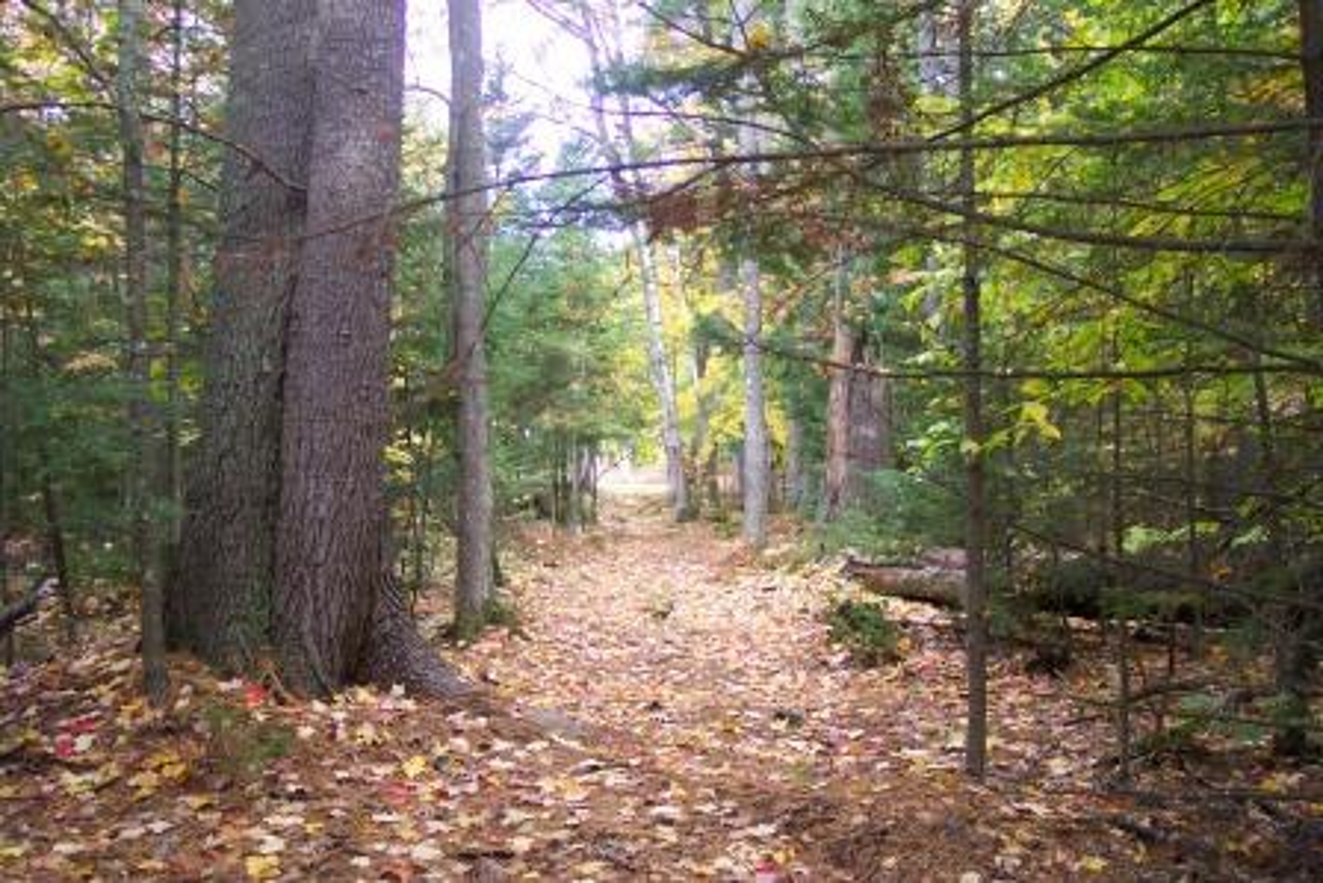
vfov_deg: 35.1
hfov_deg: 50.7
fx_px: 1397
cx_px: 662
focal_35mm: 38
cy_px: 442
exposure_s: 1/60
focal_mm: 8
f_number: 2.8
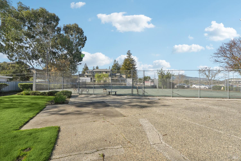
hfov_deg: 104.3
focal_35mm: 14
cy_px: 80
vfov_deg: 81.2
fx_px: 94
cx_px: 120
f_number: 8
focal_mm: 14
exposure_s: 1/800
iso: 640
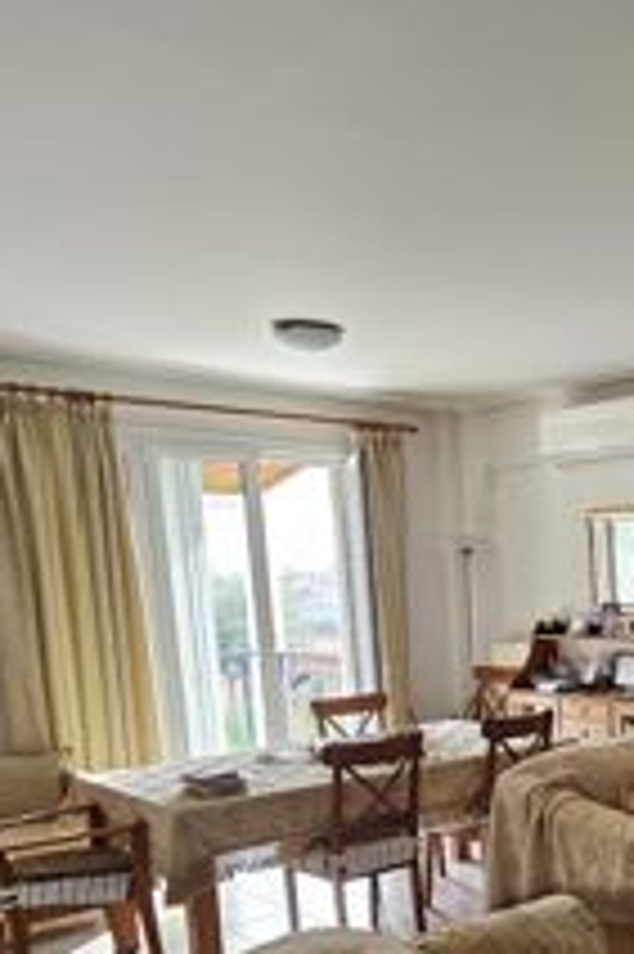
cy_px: 724
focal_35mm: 34
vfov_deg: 53.1
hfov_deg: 32.7
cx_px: 740
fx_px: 900
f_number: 2.2
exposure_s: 1/50
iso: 125
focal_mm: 2.2
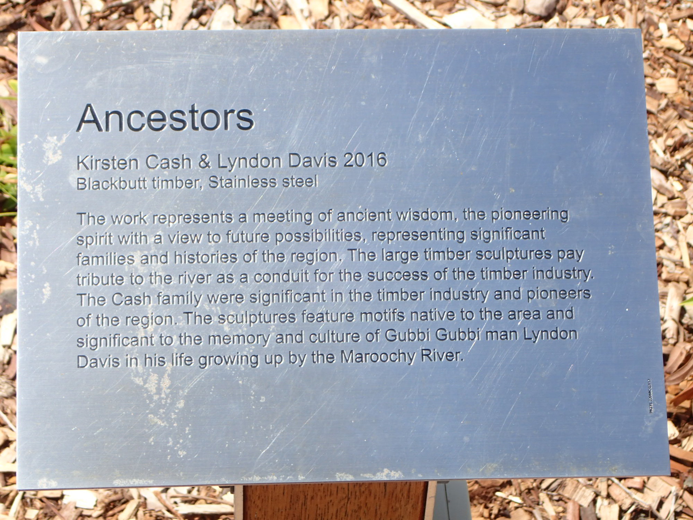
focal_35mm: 100
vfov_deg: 14.8
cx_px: 346
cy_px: 260
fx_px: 2002
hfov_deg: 19.6
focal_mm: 18
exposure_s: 1/250
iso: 100
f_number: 6.3
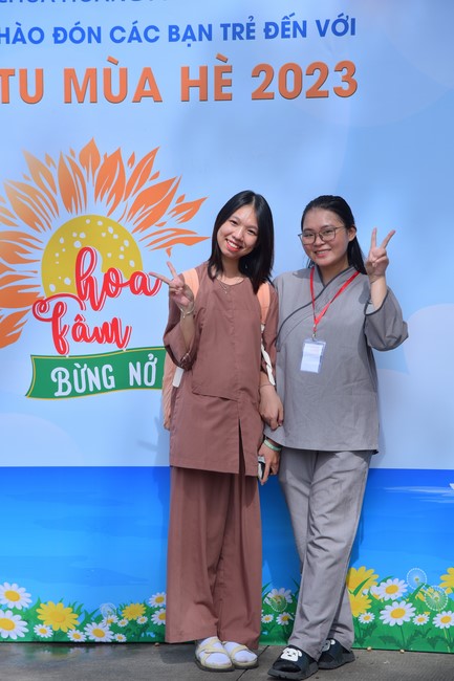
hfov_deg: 12.2
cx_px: 227
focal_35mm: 112
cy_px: 340
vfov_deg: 18.3
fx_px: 2120
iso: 100
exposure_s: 1/320
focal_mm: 112
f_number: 9
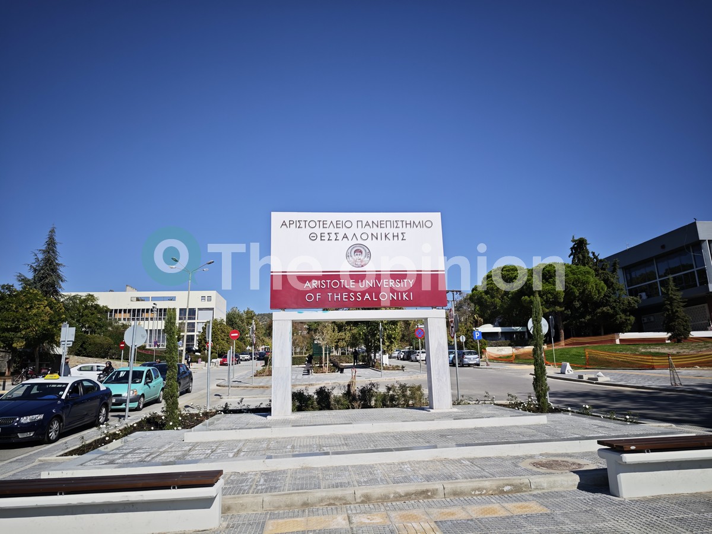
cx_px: 356
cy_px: 267
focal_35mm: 23
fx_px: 473
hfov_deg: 73.9
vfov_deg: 58.9
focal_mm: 8.72
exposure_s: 1/3760
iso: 50
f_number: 1.63
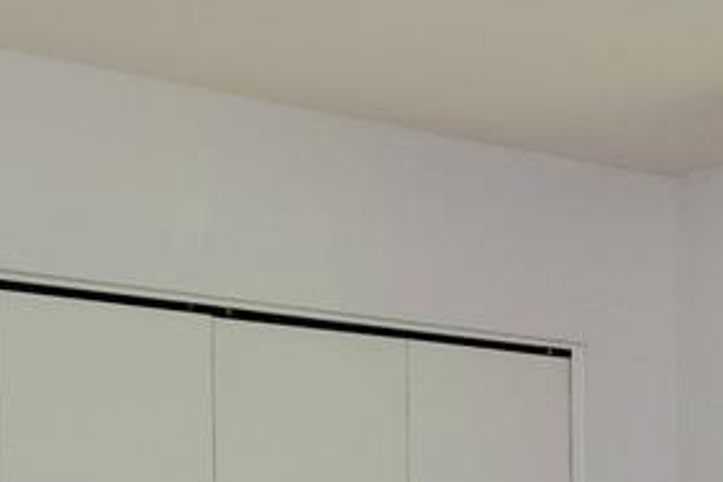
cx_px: 1202
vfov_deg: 12.2
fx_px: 2189
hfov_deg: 16.4
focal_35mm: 109
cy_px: 627
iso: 320
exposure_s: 1/80
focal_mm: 10
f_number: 7.1
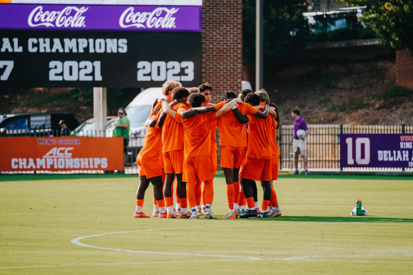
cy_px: 138
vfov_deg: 3.8
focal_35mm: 358
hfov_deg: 5.8
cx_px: 206
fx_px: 4108
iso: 200
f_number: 6.3
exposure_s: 1/400
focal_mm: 358.1
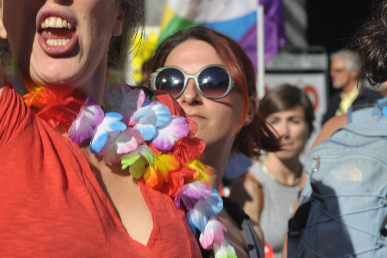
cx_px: 109
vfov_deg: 8.8
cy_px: 41
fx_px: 1665
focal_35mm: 155
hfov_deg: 13.2
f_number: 11
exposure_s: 1/500
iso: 320
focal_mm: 90
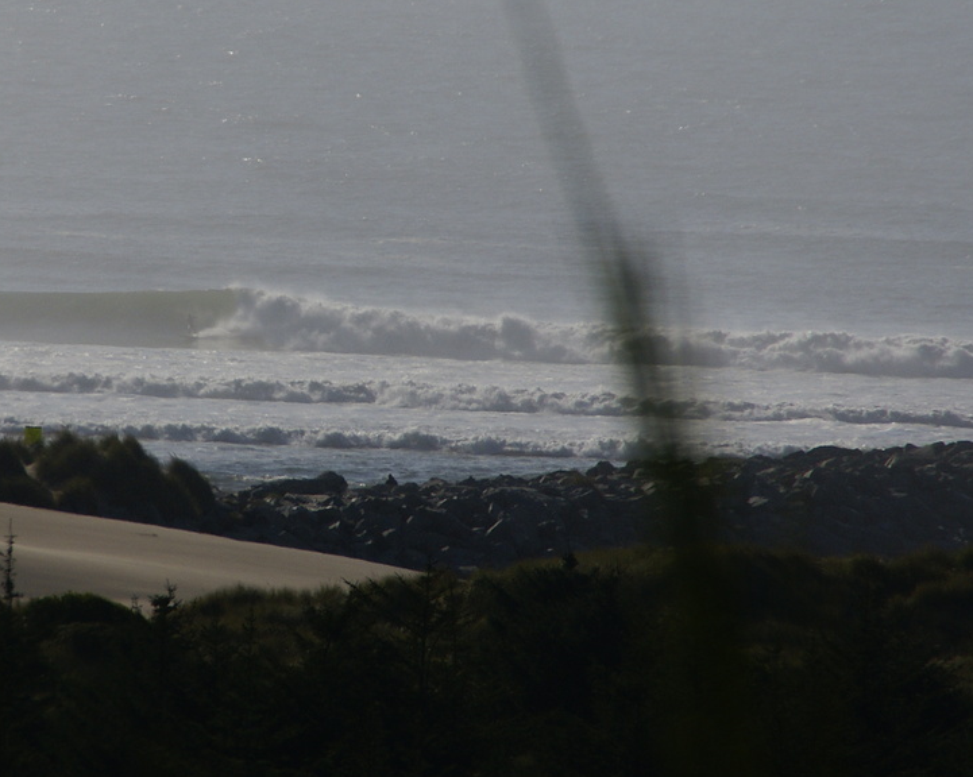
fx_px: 18017
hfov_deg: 3.1
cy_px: 328
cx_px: 190
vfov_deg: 2.5
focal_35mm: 626
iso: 100
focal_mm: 200
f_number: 10
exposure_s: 1/400
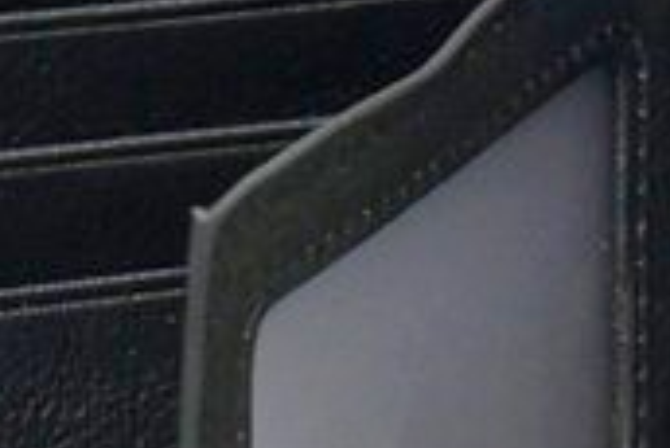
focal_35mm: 614
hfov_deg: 3.4
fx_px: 11431
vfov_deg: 2.2
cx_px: 799
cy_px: 245
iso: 100
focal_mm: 55
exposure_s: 1/60
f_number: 5.6
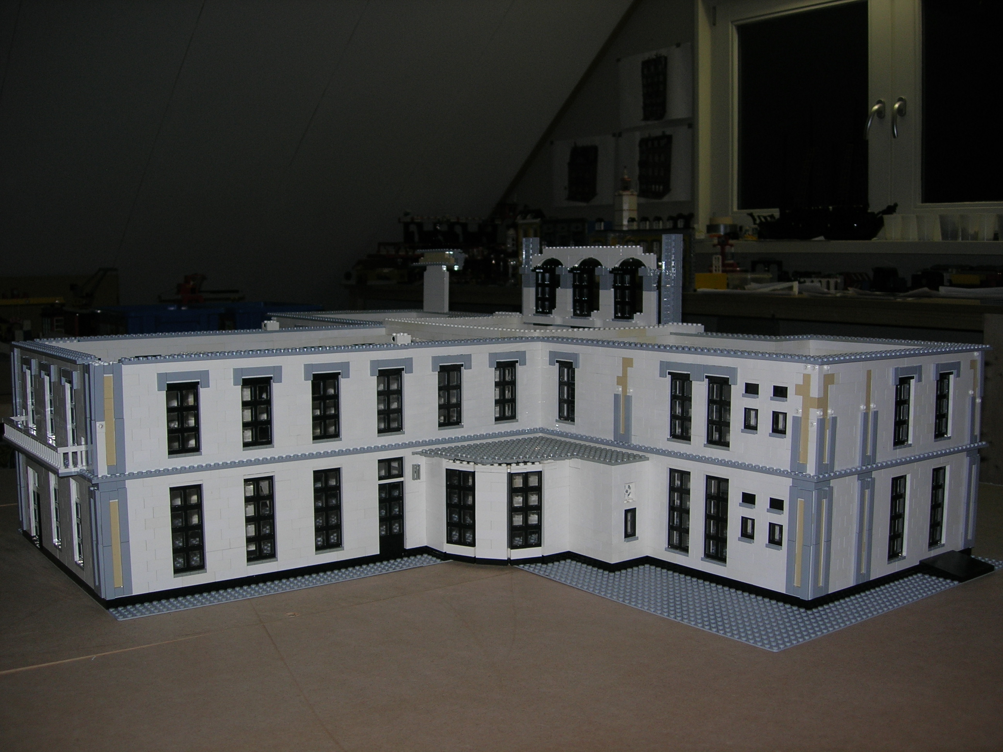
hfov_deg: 49.0
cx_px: 502
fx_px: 1101
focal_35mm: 38
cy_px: 376
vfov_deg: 37.7
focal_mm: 7.8
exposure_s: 1/60.1
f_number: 2.8
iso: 64
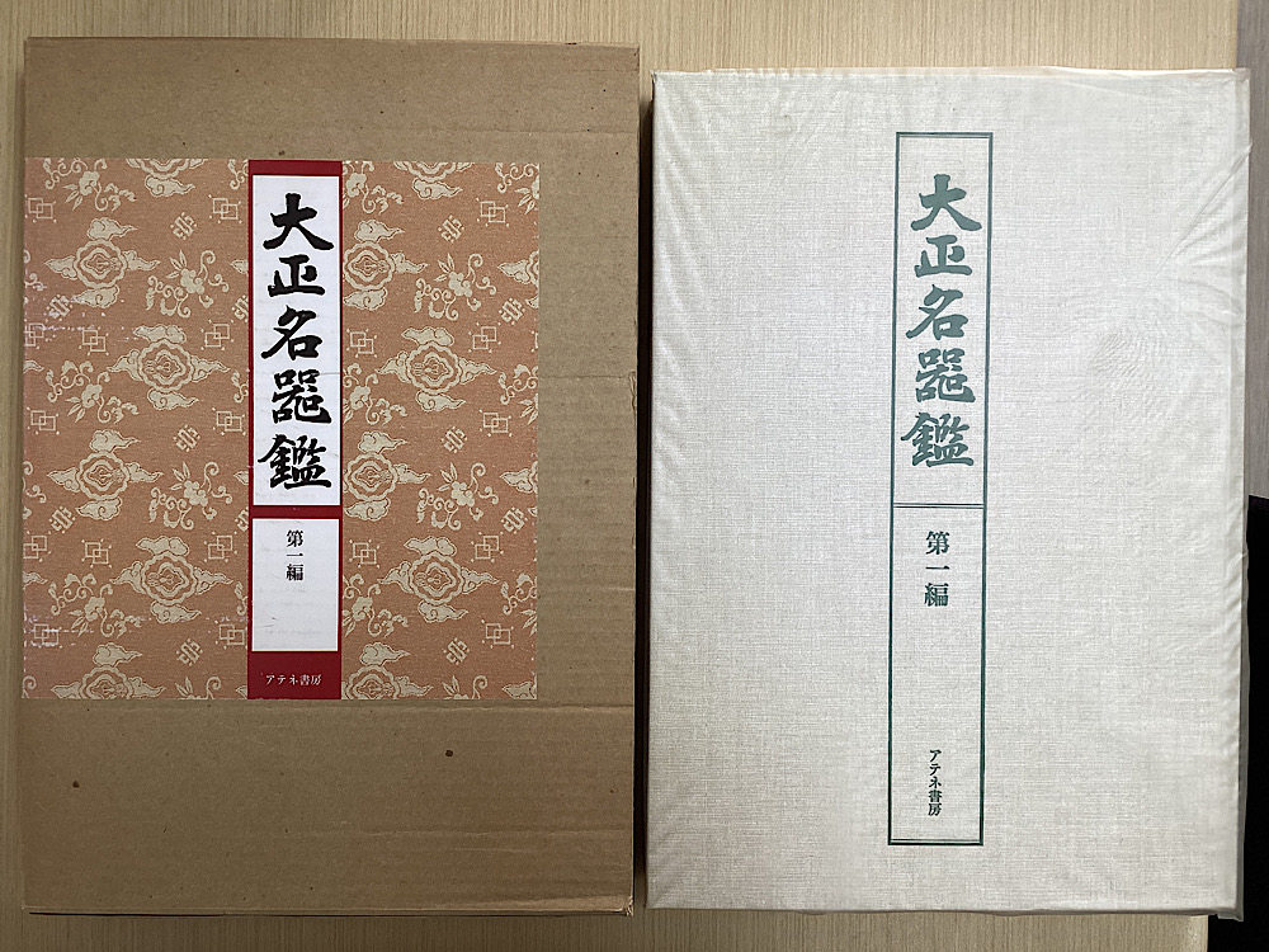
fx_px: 1136
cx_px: 634
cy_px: 476
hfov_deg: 58.4
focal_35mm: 31
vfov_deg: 45.4
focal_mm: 3.3
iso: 64
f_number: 2.4
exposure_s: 1/100
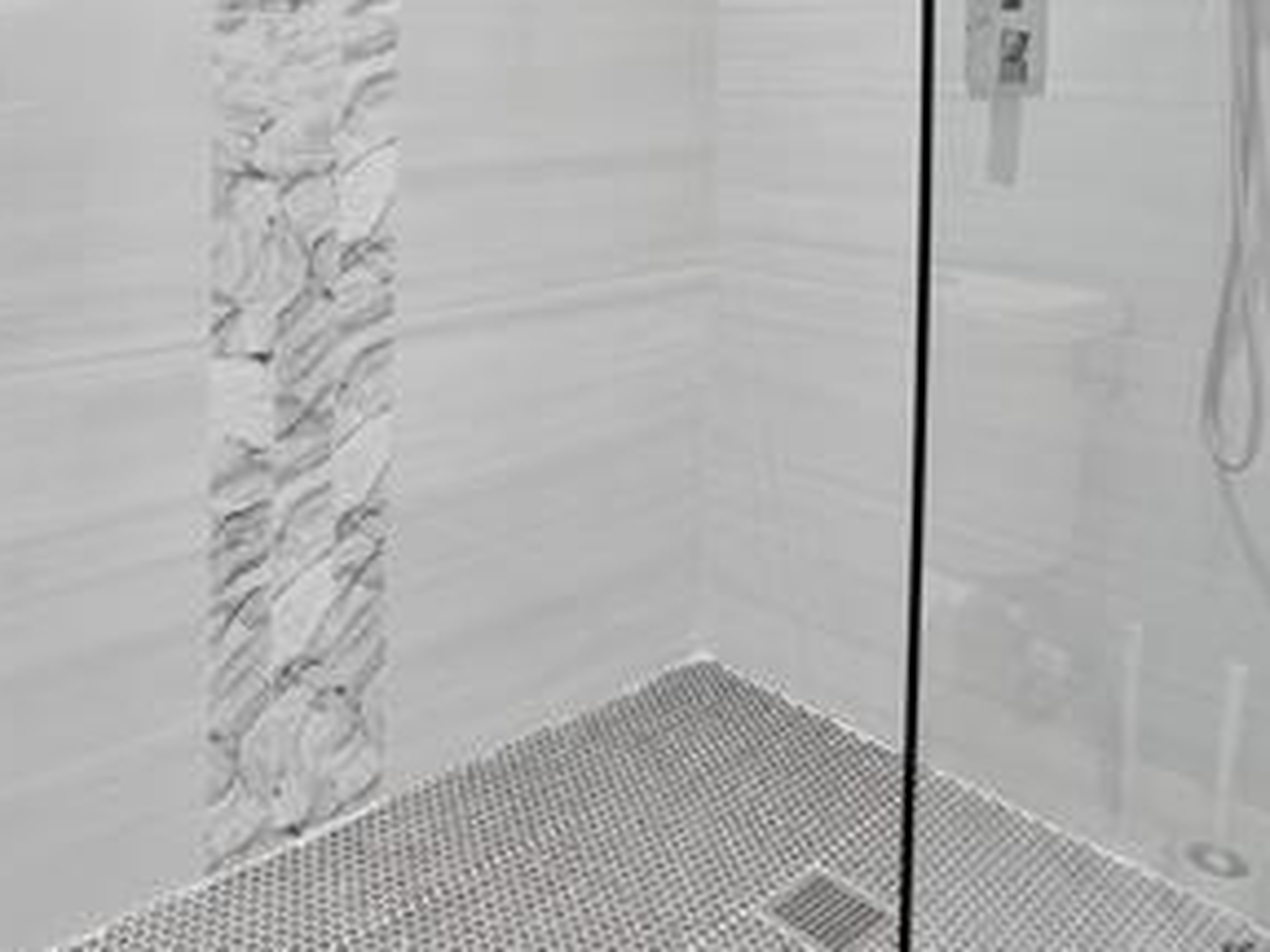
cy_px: 48
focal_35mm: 32
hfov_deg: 56.6
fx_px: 1174
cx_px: 542
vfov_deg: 40.0
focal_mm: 16
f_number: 5
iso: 1600
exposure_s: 1/200
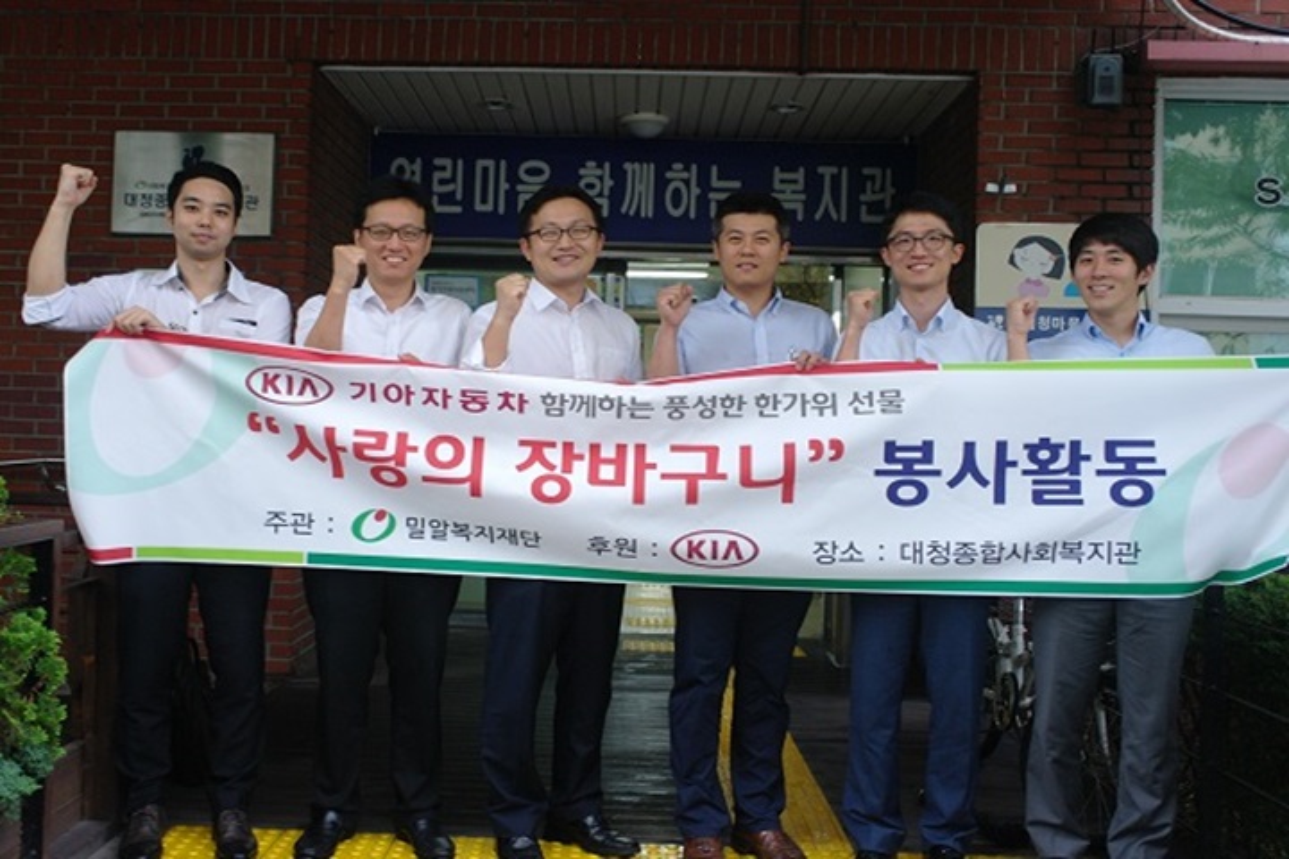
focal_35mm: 30
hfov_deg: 61.9
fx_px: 1074
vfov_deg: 43.6
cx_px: 644
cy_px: 430
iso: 200
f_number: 2.8
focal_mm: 20
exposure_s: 1/40
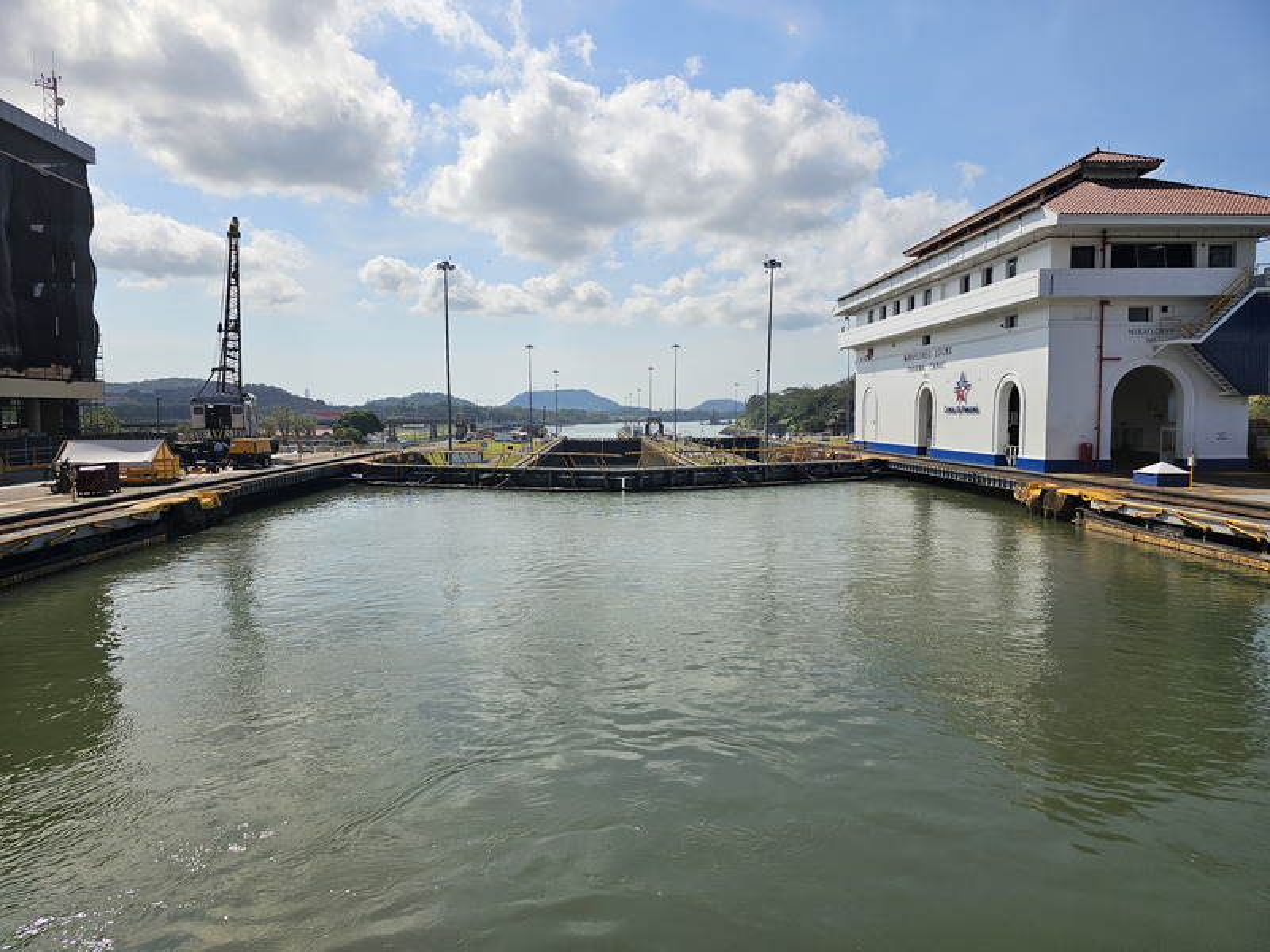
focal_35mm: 23
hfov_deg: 73.9
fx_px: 844
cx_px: 635
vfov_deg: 58.9
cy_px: 476
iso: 10
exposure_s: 1/2049
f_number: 1.7
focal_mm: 6.3
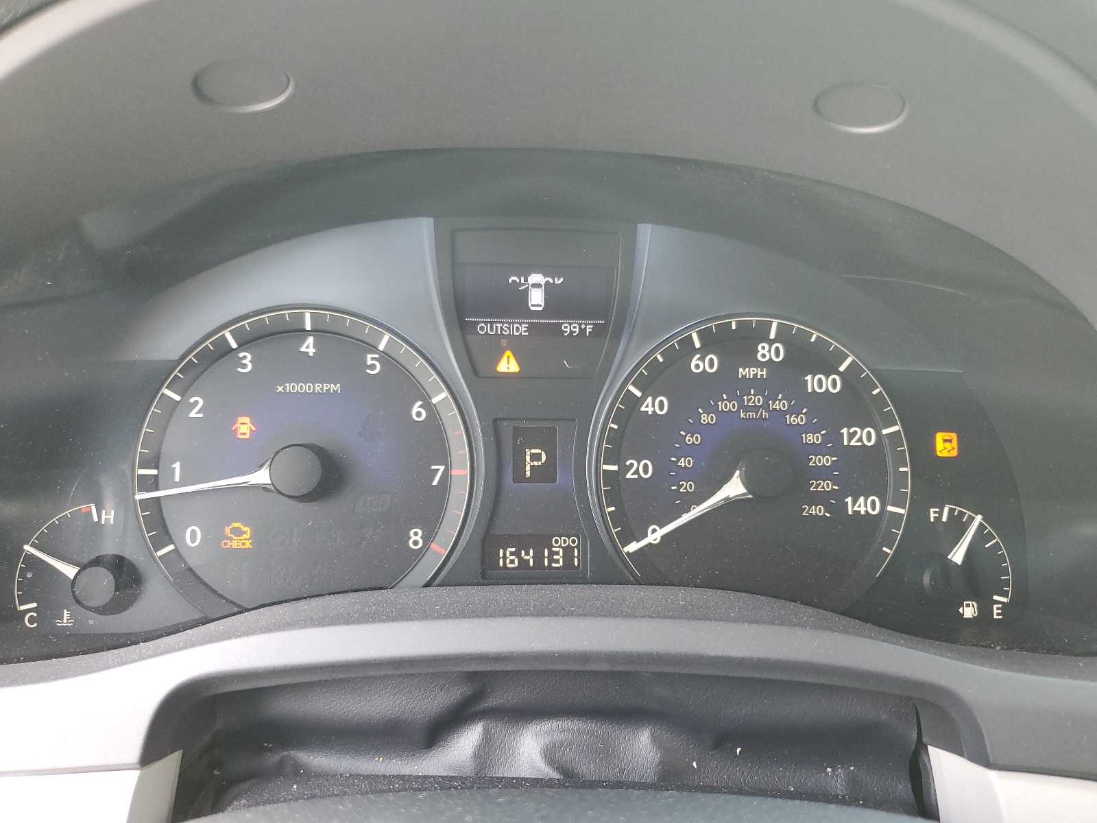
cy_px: 412
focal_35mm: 26
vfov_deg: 53.1
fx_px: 824
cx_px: 548
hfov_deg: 67.3
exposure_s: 1/60.2
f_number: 1.5
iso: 125
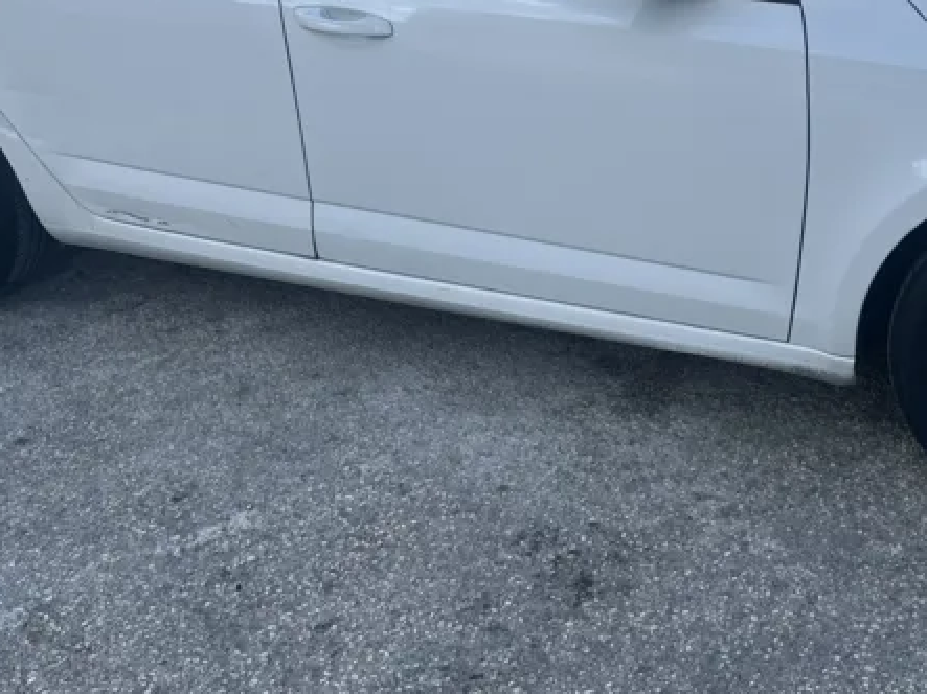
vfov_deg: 27.3
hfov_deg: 36.4
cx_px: 626
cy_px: 117
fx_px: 1392
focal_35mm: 52
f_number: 1.78
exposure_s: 1/2028
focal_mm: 6.86
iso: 80
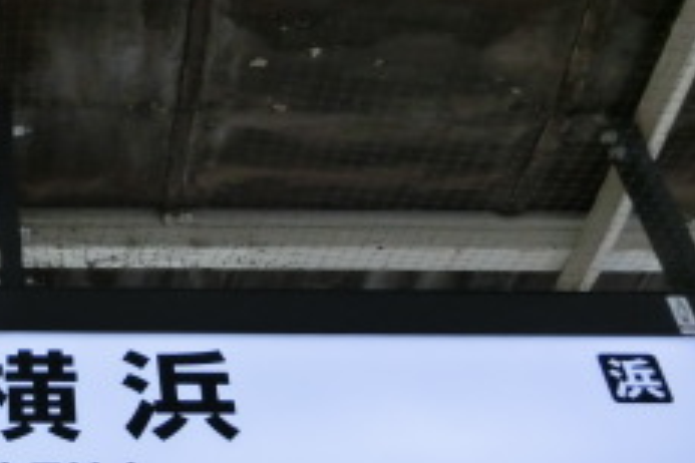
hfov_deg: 26.6
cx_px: 3
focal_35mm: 72
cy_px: 201
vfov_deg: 18.9
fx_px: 1390
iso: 160
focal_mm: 4.5
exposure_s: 1/125
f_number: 3.5
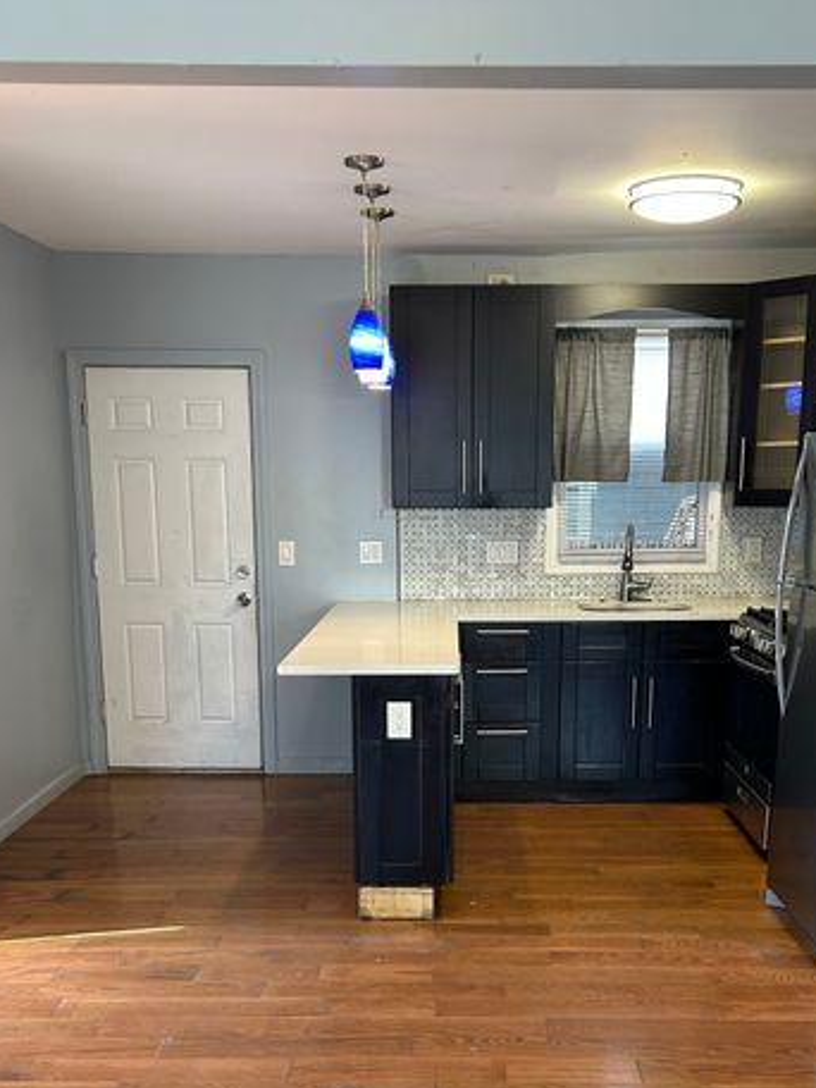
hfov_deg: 37.7
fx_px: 1194
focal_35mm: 38
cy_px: 753
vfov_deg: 47.9
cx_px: 456
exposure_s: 1/60
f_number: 1.5
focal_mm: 5.7
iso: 160
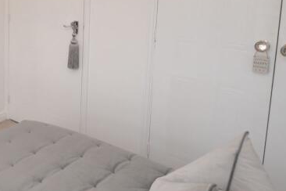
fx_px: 334
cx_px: -28
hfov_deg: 38.5
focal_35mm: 42
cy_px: 18
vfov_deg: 30.5
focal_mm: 10
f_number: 4
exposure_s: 1/60
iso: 400
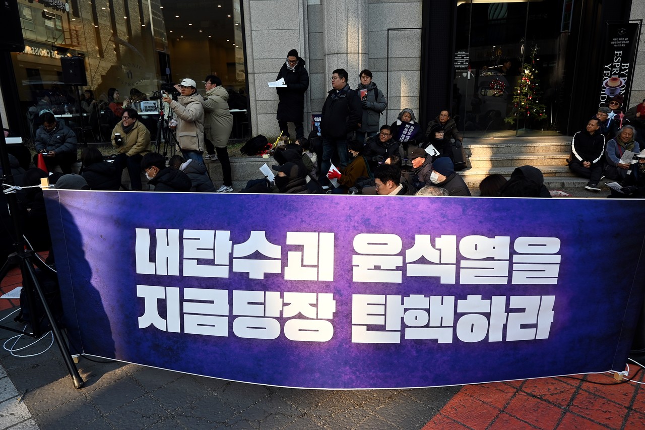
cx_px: 322
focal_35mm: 24
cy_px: 215
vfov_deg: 53.1
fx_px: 430
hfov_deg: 73.8
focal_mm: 16
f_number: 5.6
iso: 200
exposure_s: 1/250
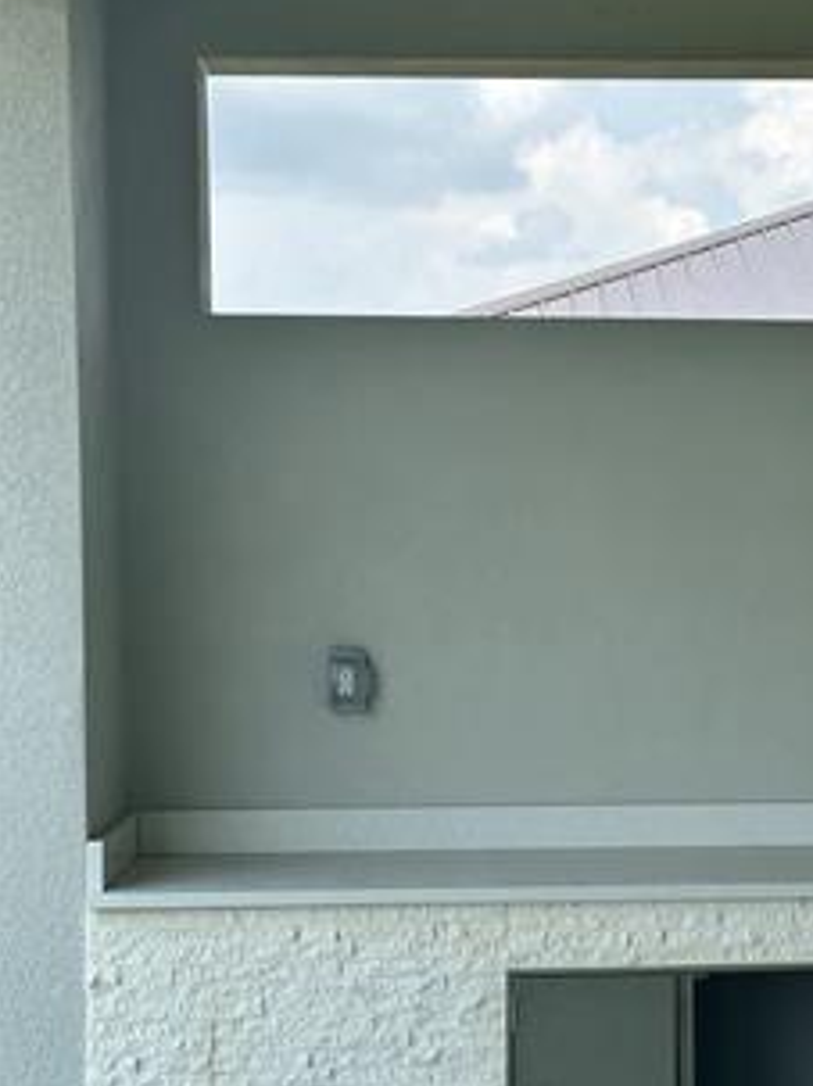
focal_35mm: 76
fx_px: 2382
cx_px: 638
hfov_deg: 19.2
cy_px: 645
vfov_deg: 25.6
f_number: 1.78
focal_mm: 6.86
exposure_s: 1/1880
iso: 64
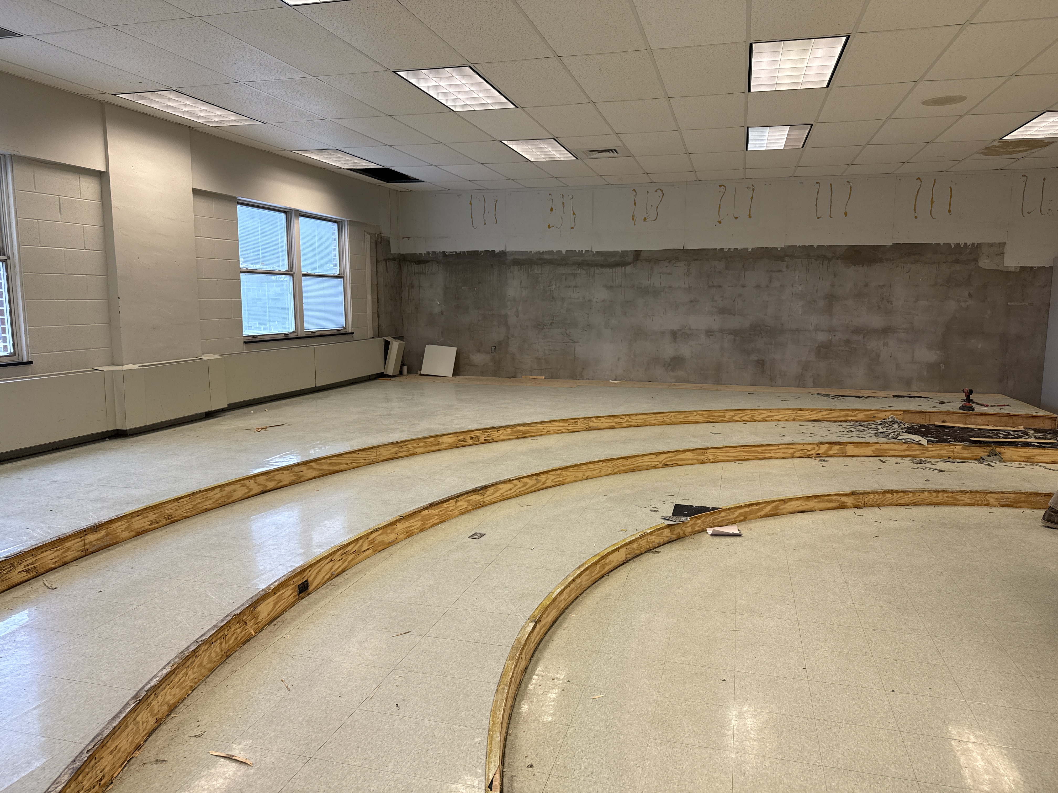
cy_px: 396
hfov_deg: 71.6
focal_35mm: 24
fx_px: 734
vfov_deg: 56.8
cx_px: 529
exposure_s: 1/120
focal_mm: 6.76
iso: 100
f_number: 1.78
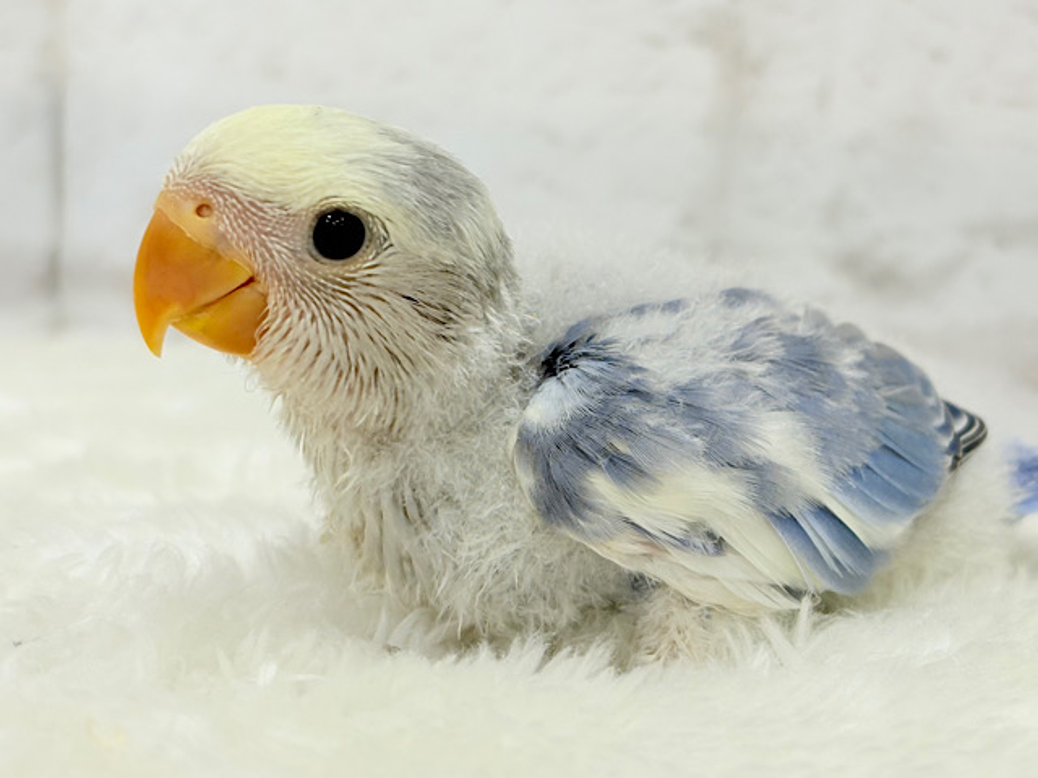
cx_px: 519
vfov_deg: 28.0
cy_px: 389
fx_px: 1559
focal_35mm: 52
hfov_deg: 36.8
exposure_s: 1/100
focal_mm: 5.96
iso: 64
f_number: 1.6
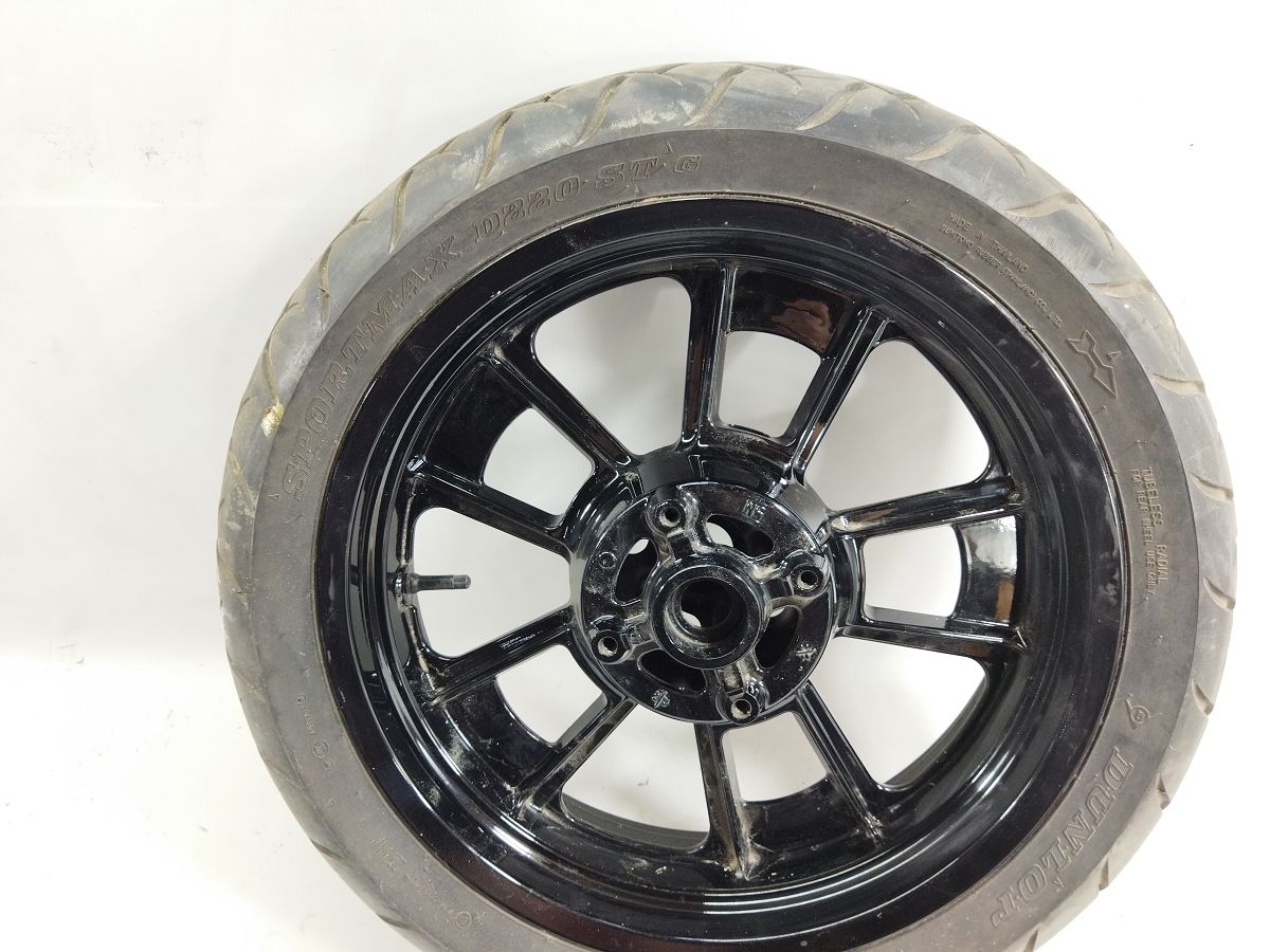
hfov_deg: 65.3
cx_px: 635
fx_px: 991
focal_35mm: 27
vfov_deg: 51.4
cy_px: 476
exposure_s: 1/50
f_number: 1.79
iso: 113
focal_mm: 4.71
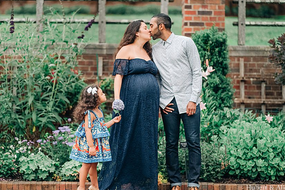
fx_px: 950
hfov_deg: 17.1
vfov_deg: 11.4
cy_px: 89
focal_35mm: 120
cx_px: 129
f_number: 1.4
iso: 250
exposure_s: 1/3200
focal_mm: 105
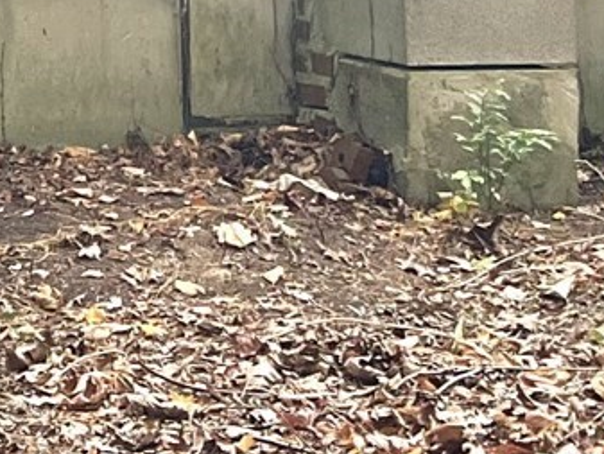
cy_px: -736
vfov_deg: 8.4
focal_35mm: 158
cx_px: -608
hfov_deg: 11.3
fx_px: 2758
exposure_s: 1/397
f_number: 1.5
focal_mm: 5.7
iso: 50
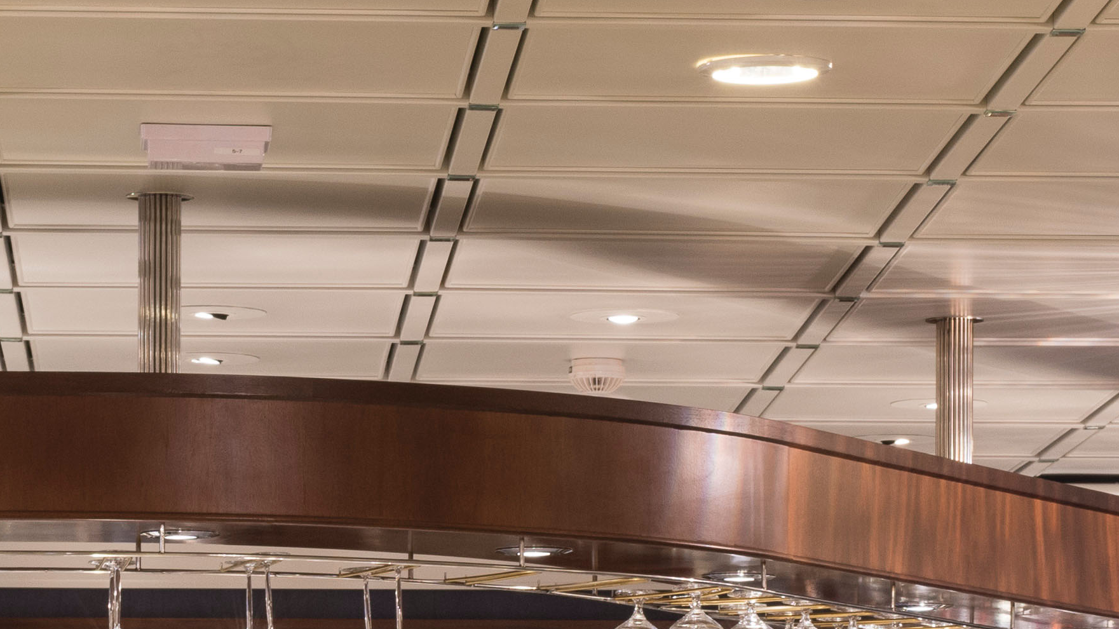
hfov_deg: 9.8
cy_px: 1374
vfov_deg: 5.4
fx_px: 6497
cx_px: 668
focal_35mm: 219
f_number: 14
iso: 250
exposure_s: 1.6
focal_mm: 50
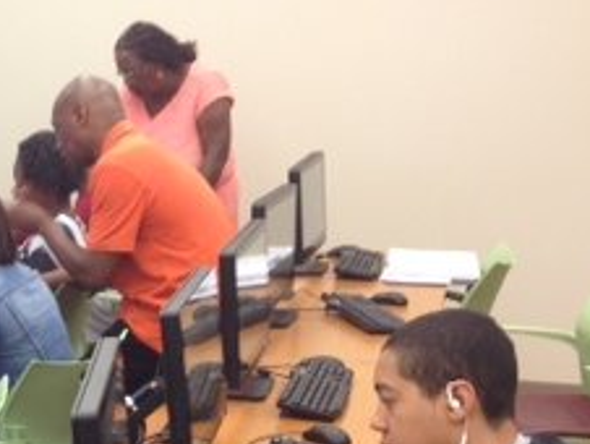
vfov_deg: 14.9
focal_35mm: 99
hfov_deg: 18.6
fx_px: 1689
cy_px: 373
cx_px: -138
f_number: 2.4
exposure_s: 1/20
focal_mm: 4.28
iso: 50
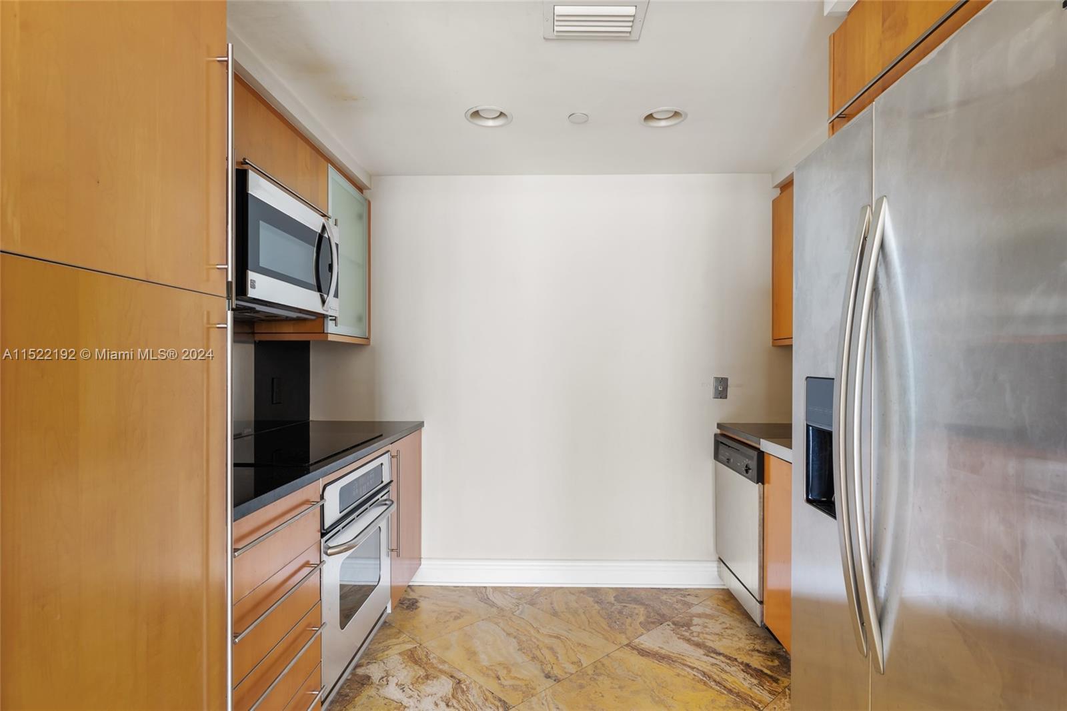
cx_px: 534
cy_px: 356
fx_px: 563
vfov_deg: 64.5
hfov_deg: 86.9
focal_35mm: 19
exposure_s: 1.3
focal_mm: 19
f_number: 9
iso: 400
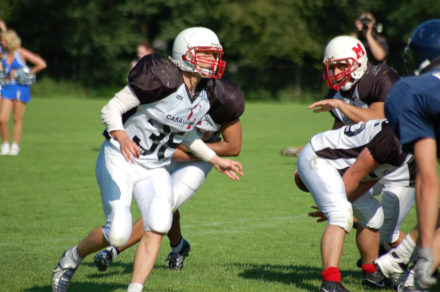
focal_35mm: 360
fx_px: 4392
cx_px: 220
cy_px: 146
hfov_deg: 5.7
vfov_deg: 3.8
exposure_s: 1/1000
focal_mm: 240
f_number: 5.3
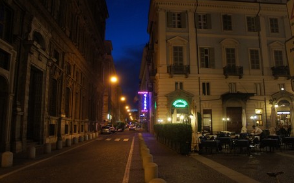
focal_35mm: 28
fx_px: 224
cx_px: 148
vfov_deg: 44.5
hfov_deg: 66.5
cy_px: 95
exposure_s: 1/40
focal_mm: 18
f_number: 3.5
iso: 1600
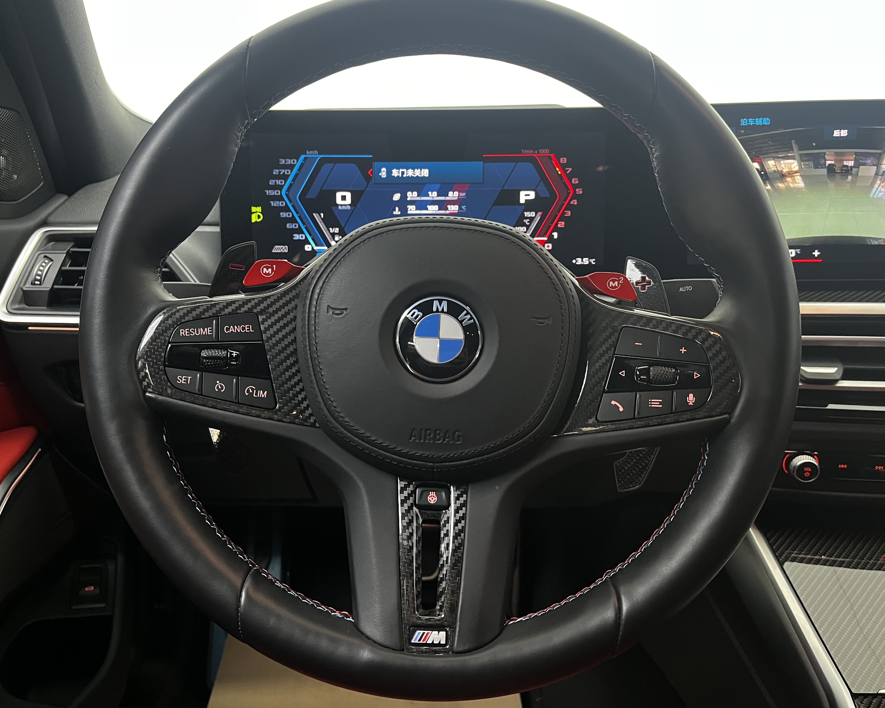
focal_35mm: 28
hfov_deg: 62.2
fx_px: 733
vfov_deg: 51.5
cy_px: 344
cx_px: 416
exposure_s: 1/38
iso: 500
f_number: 1.6
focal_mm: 5.1
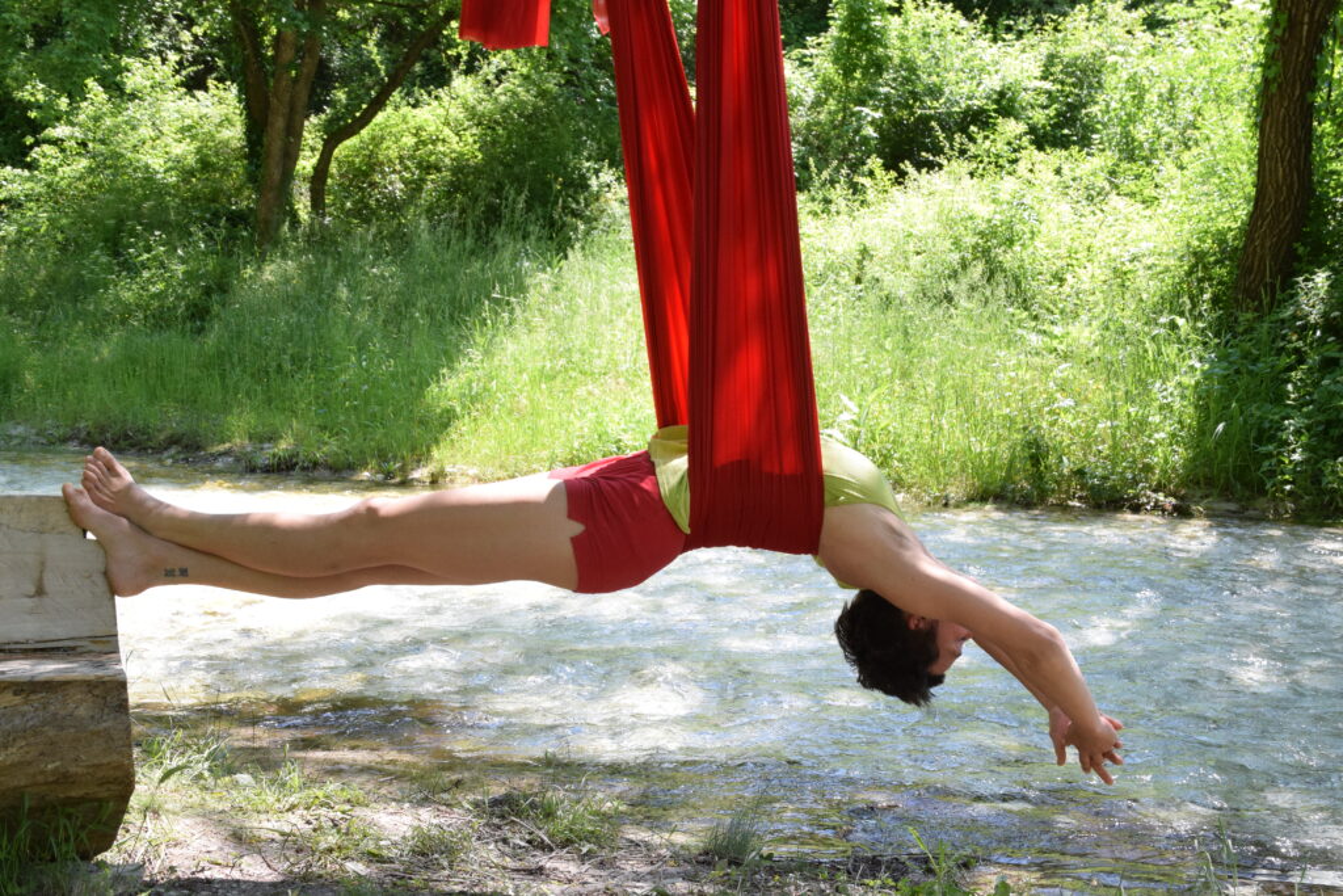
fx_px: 1903
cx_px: 672
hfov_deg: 38.9
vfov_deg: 26.5
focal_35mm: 51
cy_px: 448
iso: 1250
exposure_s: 1/320
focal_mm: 34
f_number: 9
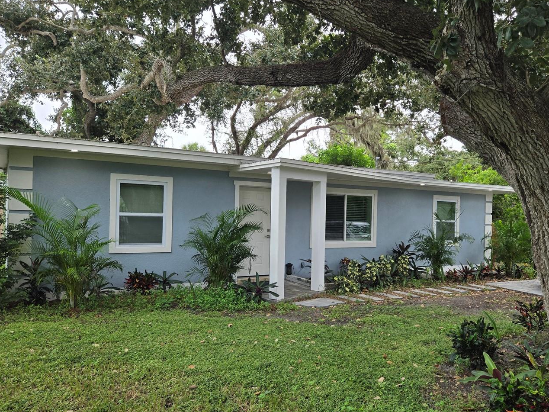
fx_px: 460
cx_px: 309
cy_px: 226
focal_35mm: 29
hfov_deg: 61.4
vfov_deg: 48.2
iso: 80
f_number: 1.8
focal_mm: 5.4
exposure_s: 1/1033
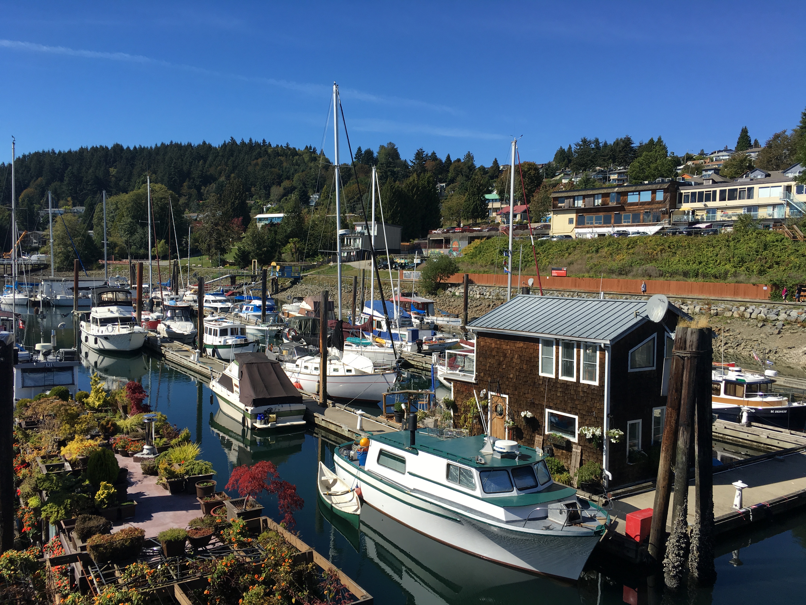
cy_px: 302
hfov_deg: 61.7
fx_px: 675
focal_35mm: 29
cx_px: 403
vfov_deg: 48.2
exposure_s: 1/1603
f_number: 2.2
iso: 25
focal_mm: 4.15
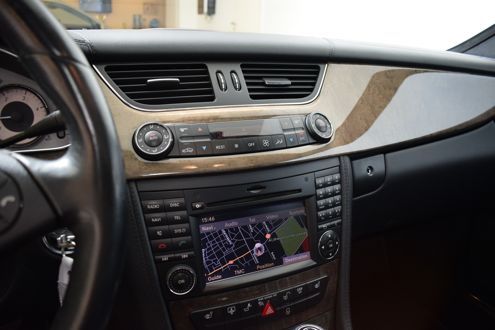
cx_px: 248
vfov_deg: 47.9
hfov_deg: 67.4
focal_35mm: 27
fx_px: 371
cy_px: 165
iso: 800
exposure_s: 1/100
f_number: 4.5
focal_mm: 18
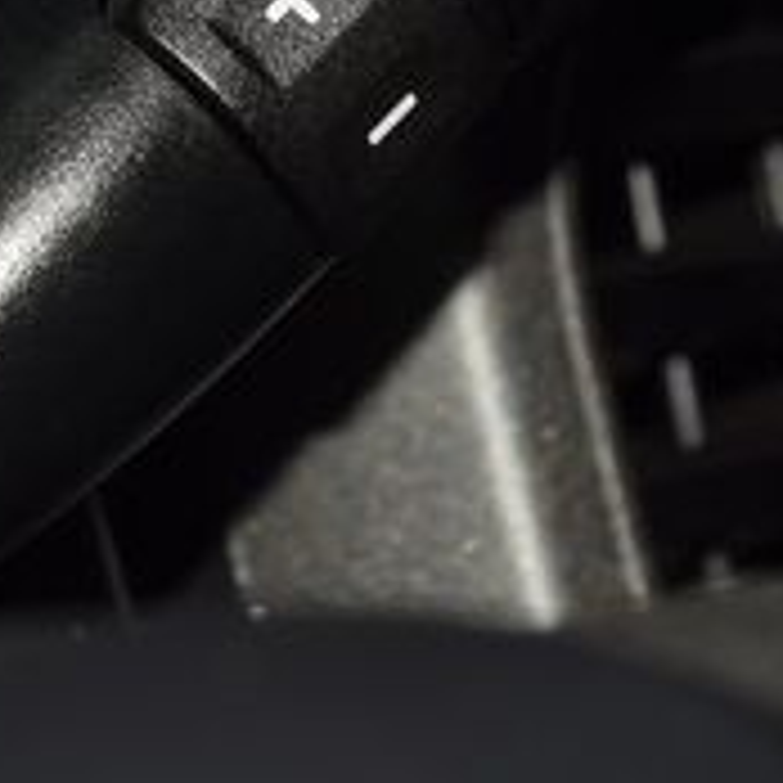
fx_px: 8394
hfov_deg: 5.3
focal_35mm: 328
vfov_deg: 5.3
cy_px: -11
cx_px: 292
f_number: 8
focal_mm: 70
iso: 100
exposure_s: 1/125
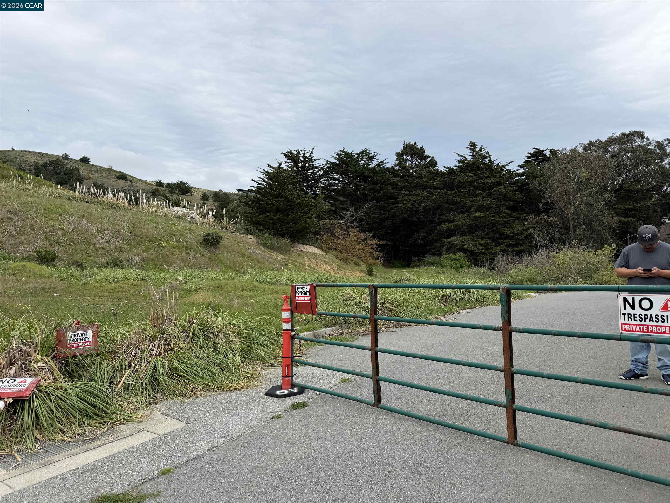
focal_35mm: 24
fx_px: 465
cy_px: 252
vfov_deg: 56.8
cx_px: 335
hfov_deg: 71.6
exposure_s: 1/2611
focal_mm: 6.76
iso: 80
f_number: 1.78
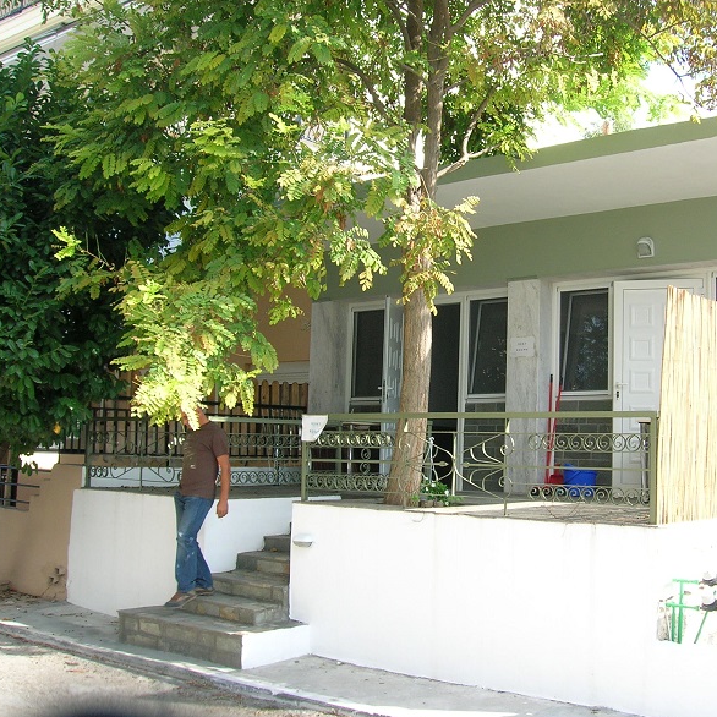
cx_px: 456
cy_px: 357
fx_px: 961
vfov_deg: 40.9
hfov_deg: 40.6
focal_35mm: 41
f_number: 4.9
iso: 71
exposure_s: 1/112
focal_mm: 5.7
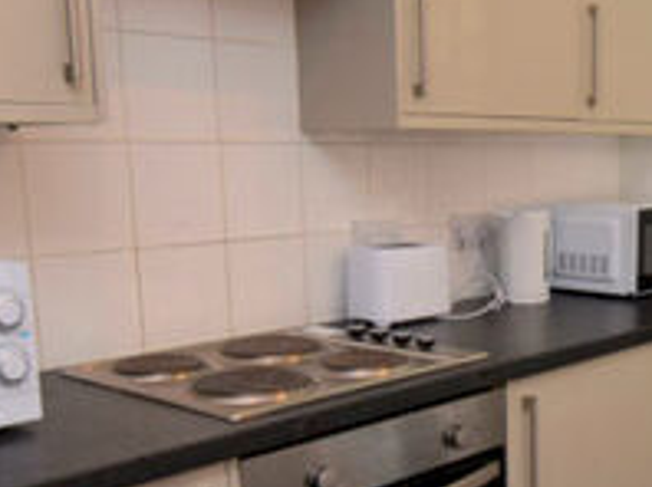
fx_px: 959
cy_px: 357
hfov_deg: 35.8
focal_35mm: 51
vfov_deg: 28.1
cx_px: 560
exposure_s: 1/125
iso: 800
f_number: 5.6
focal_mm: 10
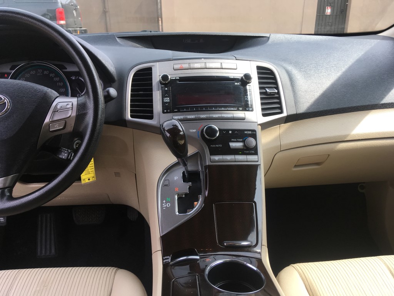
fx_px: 330
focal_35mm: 29
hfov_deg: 61.7
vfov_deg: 48.2
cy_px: 148
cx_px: 197
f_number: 2.2
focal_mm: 4.15
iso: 25
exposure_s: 1/269
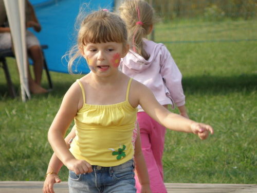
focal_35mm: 406
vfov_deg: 3.7
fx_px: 3014
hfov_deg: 4.9
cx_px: 128
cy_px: 96
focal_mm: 71.9
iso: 160
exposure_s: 1/640
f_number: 4.3
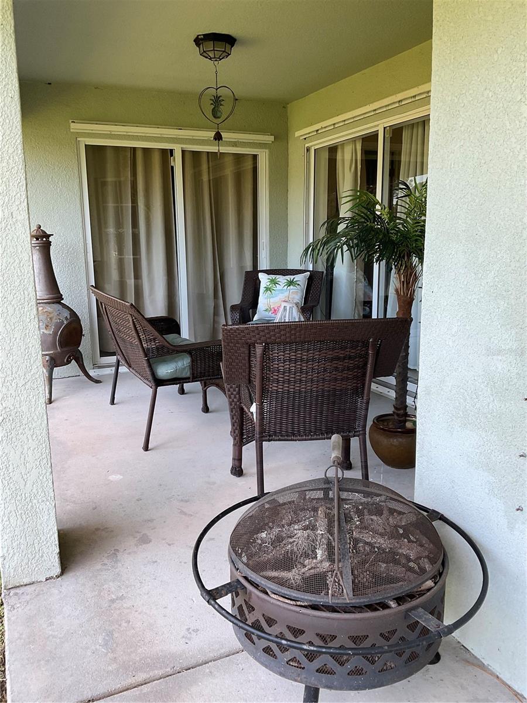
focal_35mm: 29
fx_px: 589
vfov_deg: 61.7
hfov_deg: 48.2
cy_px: 352
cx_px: 264
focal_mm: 3
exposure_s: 1/122
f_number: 1.8
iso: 40
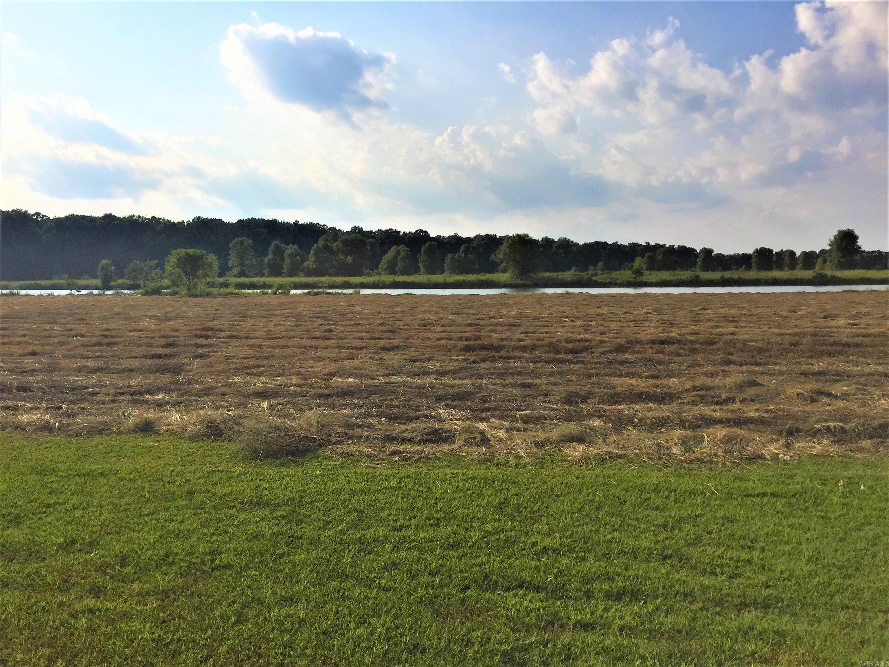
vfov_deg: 48.2
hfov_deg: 61.7
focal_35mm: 29
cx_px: 444
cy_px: 334
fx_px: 745
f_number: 2.2
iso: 32
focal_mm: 4.15
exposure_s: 1/4950
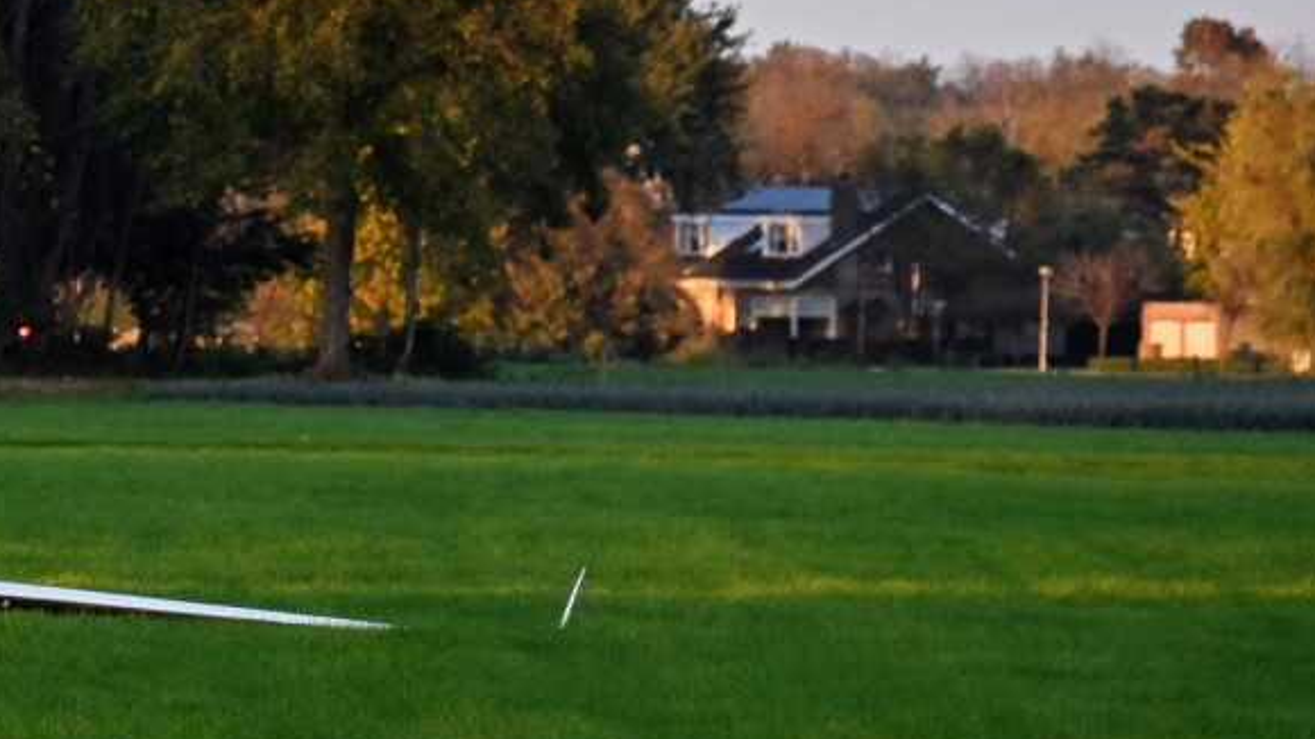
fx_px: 24159
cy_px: 154
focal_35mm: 693
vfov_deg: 1.8
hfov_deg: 3.1
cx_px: -775
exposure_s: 1/250
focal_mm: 200
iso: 640
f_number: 8
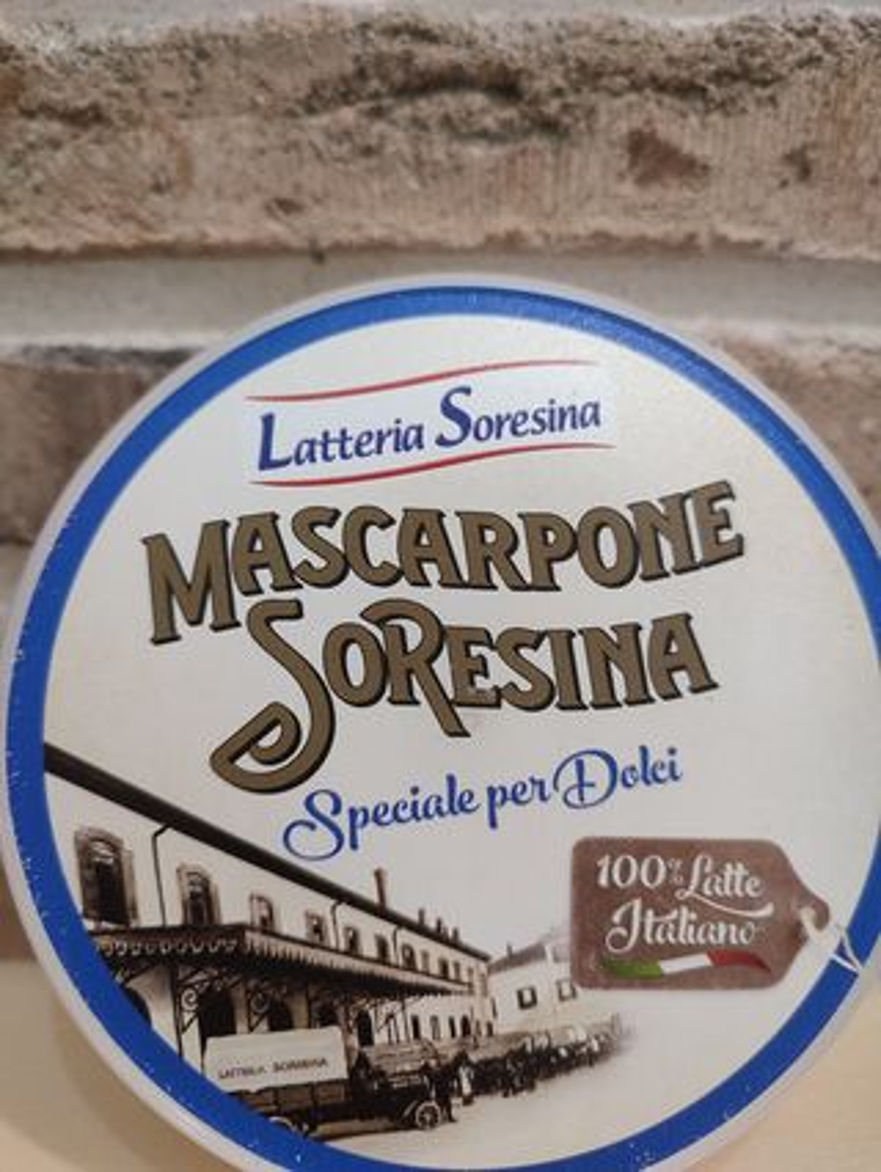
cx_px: 440
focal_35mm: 25
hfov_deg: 54.9
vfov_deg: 69.4
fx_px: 848
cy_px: 586
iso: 769
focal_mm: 6.04
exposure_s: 1/33
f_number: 1.9
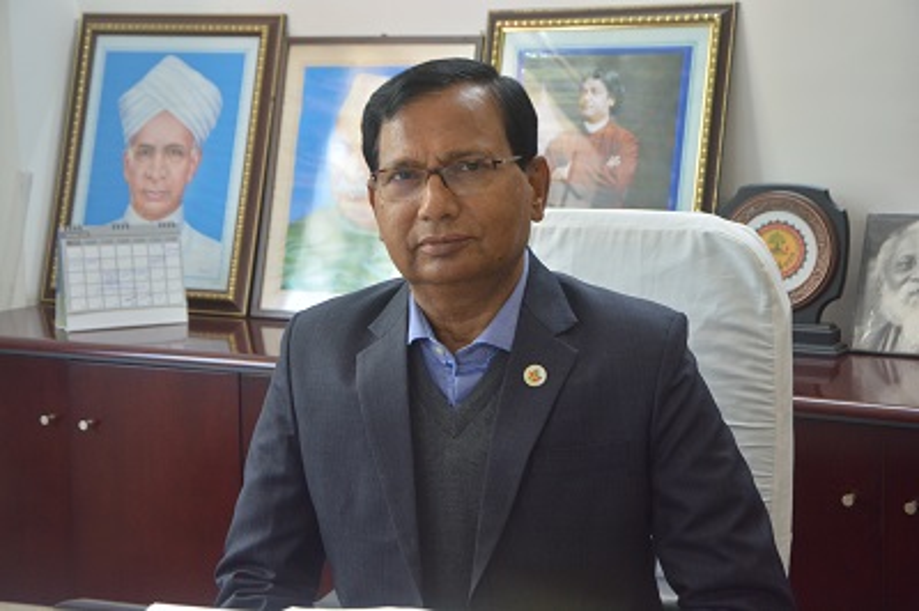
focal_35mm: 75
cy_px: 306
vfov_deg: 18.2
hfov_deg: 27.0
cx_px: 460
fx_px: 1913
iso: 1000
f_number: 5
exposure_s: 1/30
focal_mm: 50
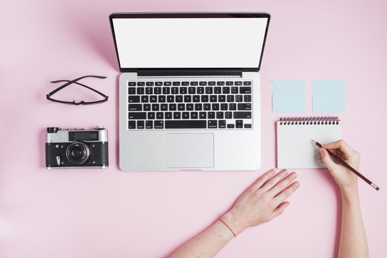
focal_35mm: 50
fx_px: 537
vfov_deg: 27.0
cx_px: 194
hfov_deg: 39.6
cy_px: 129
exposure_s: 1/160
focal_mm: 50
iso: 250
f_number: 7.1
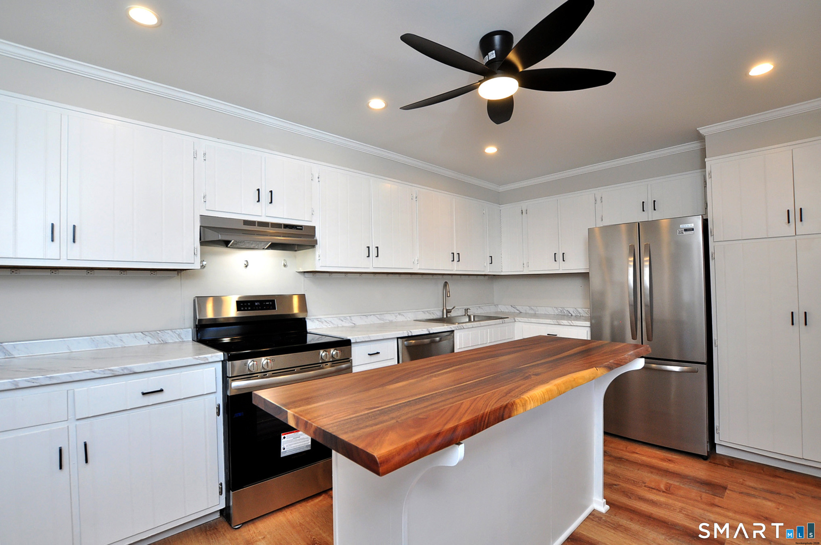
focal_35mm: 15
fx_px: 342
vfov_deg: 77.2
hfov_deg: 100.5
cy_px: 272
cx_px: 410
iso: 400
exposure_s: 1/80
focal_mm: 10
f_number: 5
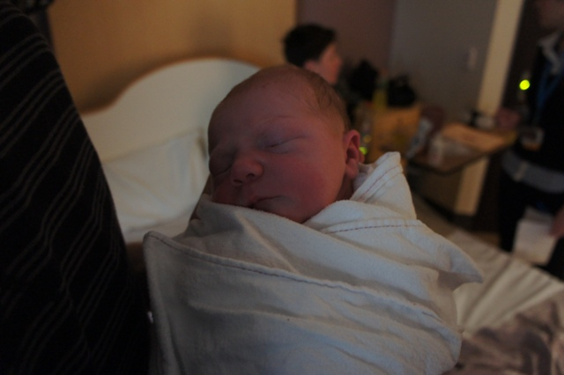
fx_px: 423
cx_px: 282
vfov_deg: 47.9
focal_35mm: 27
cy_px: 188
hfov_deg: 67.4
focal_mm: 18
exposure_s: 1/10
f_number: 3.5
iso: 1600
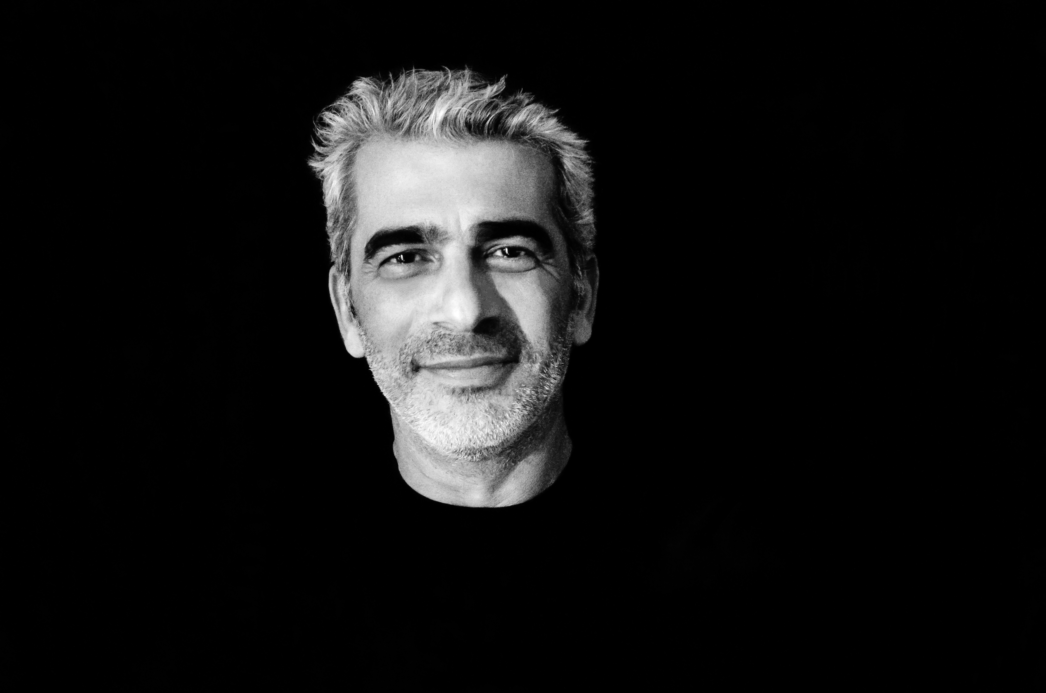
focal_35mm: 52
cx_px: 523
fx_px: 1522
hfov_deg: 37.9
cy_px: 346
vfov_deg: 25.6
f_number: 5
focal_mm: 35
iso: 1000
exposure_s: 1/50
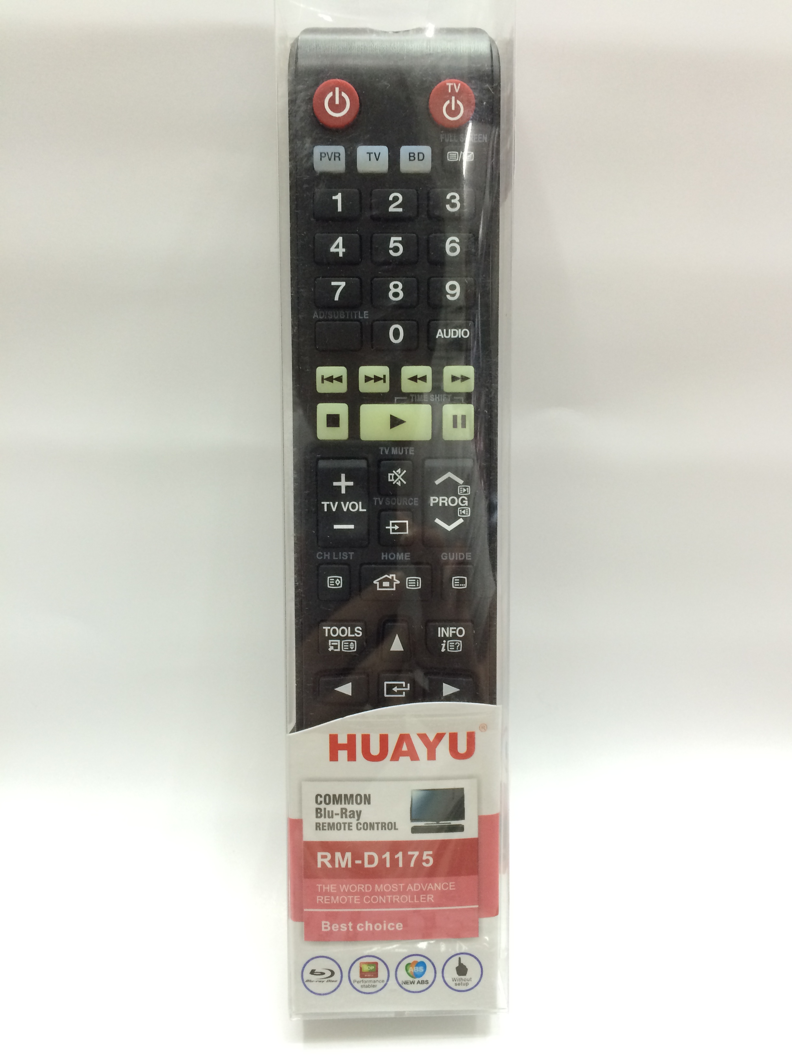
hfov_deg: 48.2
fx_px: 885
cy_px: 528
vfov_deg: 61.7
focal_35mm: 29
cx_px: 396
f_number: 2.2
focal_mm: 4.15
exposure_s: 1/33
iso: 160
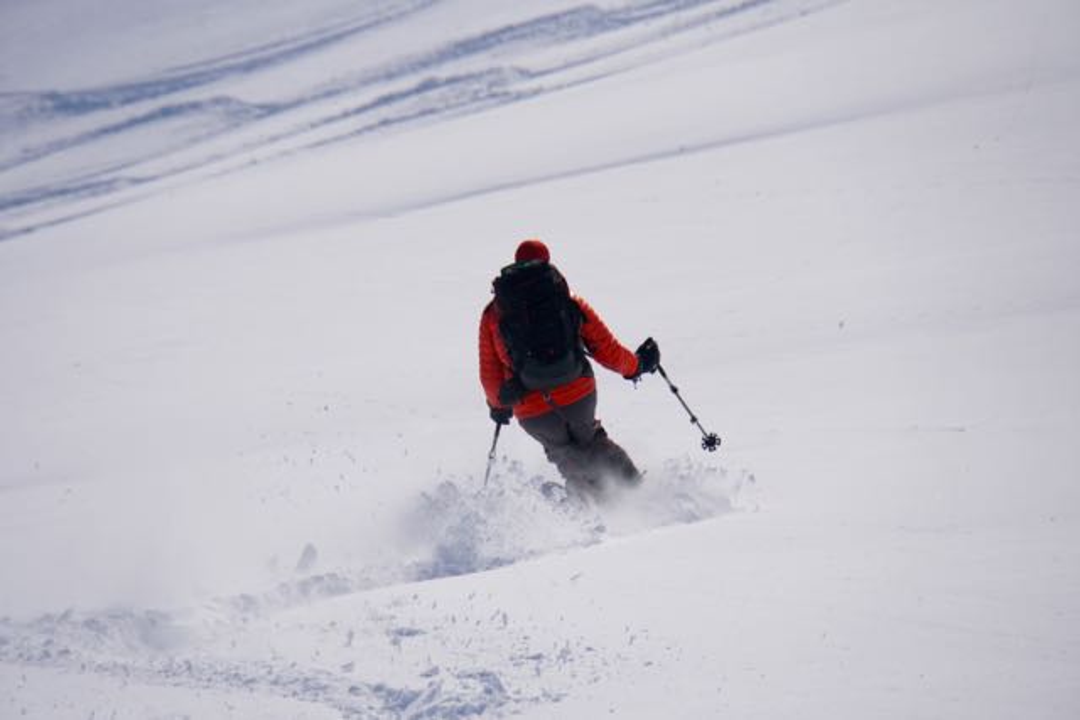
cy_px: 360
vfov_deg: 4.6
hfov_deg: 6.9
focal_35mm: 300
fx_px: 9001
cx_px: 540
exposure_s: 1/2000
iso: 250
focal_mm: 200
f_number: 6.3
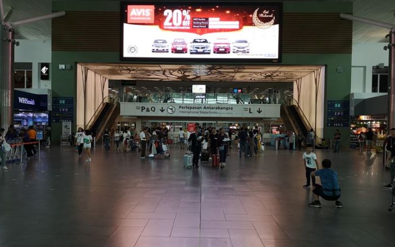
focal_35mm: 29
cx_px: 196
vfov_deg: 43.1
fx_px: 312
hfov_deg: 64.6
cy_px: 135
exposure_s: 1/50
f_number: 1.8
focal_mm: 3.95
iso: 64
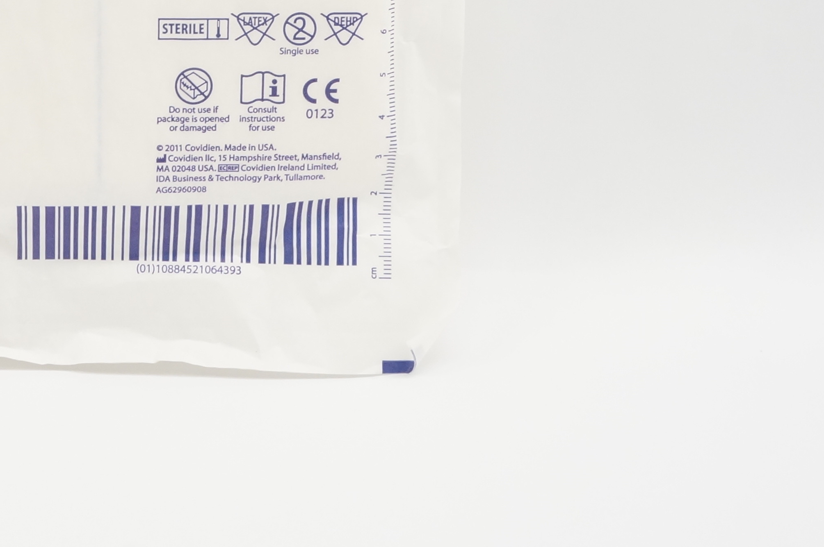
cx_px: 120
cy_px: -35
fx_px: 1509
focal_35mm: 66
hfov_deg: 29.6
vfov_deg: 19.8
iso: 800
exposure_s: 1/30
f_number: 13
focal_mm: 18
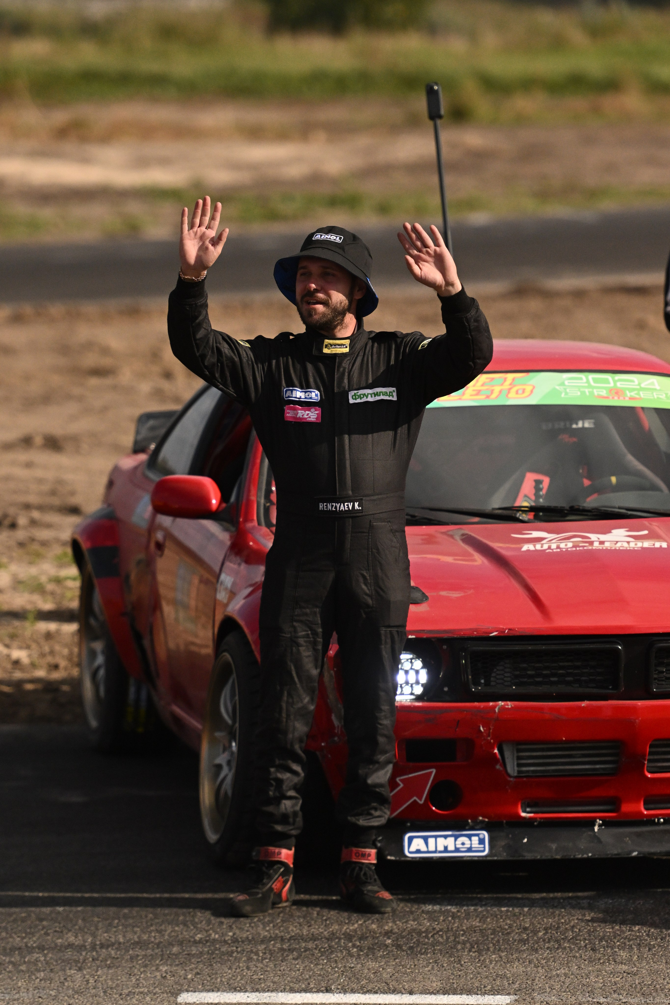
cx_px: 335
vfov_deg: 7.6
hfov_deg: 5.1
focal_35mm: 270
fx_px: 7540
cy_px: 502
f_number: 2.8
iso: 1400
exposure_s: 1/32000
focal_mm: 180
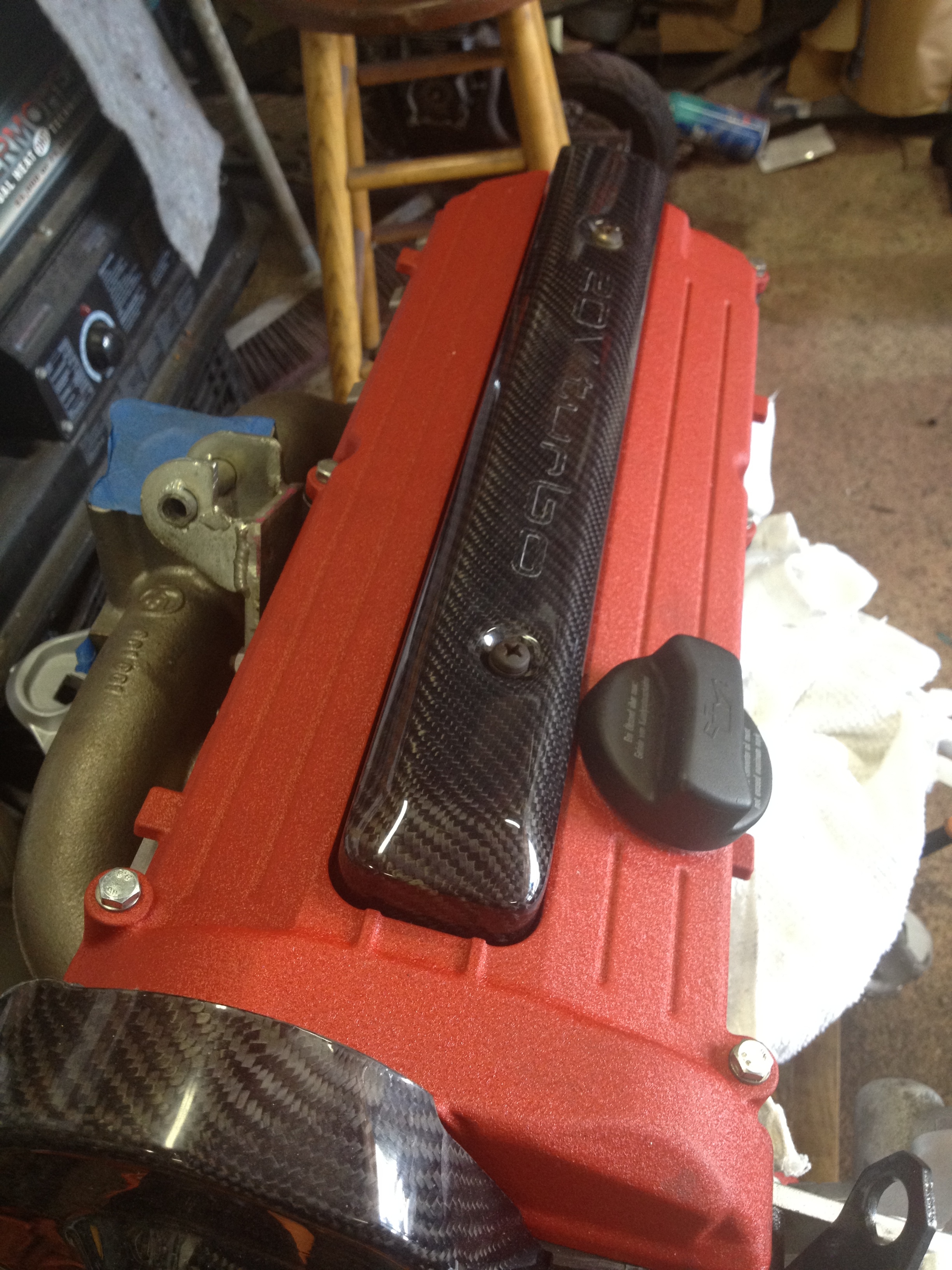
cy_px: 635
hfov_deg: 40.7
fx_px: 1283
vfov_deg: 52.6
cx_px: 476
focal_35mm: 35
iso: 160
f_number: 2.4
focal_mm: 4.28
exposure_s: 1/20
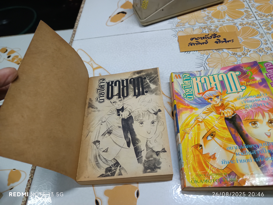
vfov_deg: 56.8
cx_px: 136
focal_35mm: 24
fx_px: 189
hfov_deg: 71.6
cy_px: 102
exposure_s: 1/33.3
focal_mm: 5.31
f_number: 1.7
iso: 1068
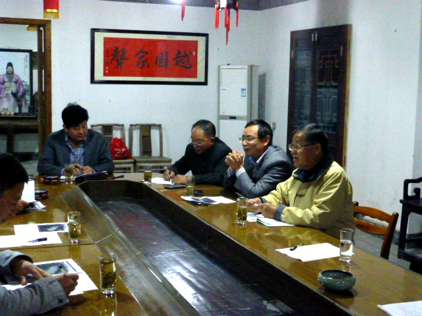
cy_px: 158
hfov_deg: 37.5
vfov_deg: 28.6
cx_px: 211
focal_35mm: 51
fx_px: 622
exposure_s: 1/40
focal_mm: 9
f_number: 4.4
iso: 3200
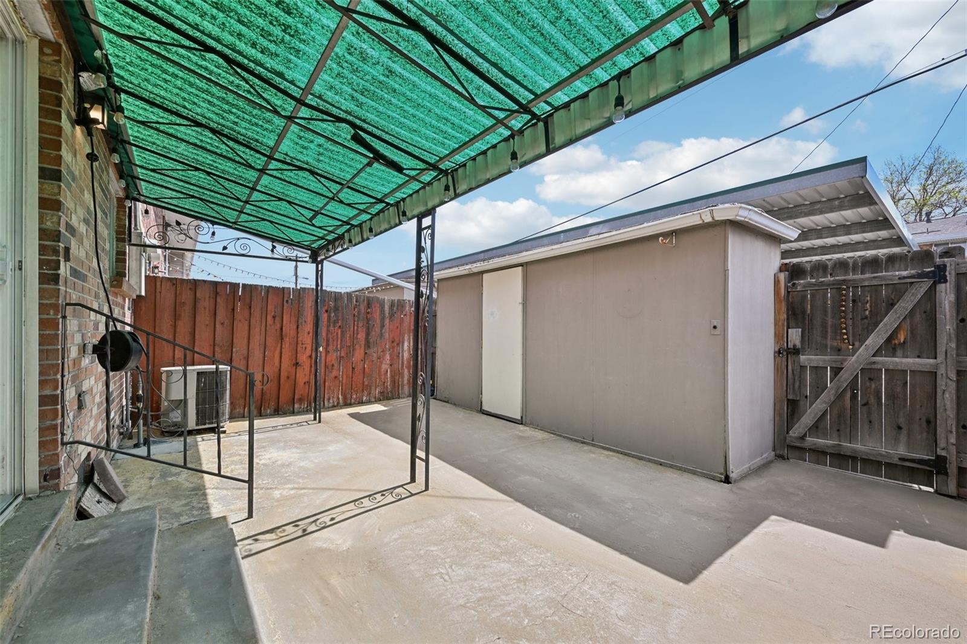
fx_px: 376
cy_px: 322
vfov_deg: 81.2
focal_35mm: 14
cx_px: 484
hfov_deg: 104.3
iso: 64
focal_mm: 14
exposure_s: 1/30
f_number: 11
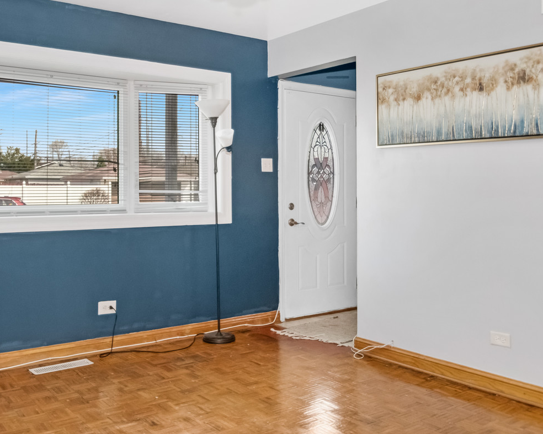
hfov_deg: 52.7
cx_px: 242
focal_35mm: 34
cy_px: 191
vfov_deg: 43.3
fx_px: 546
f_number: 8
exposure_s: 1/320
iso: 400
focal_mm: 15
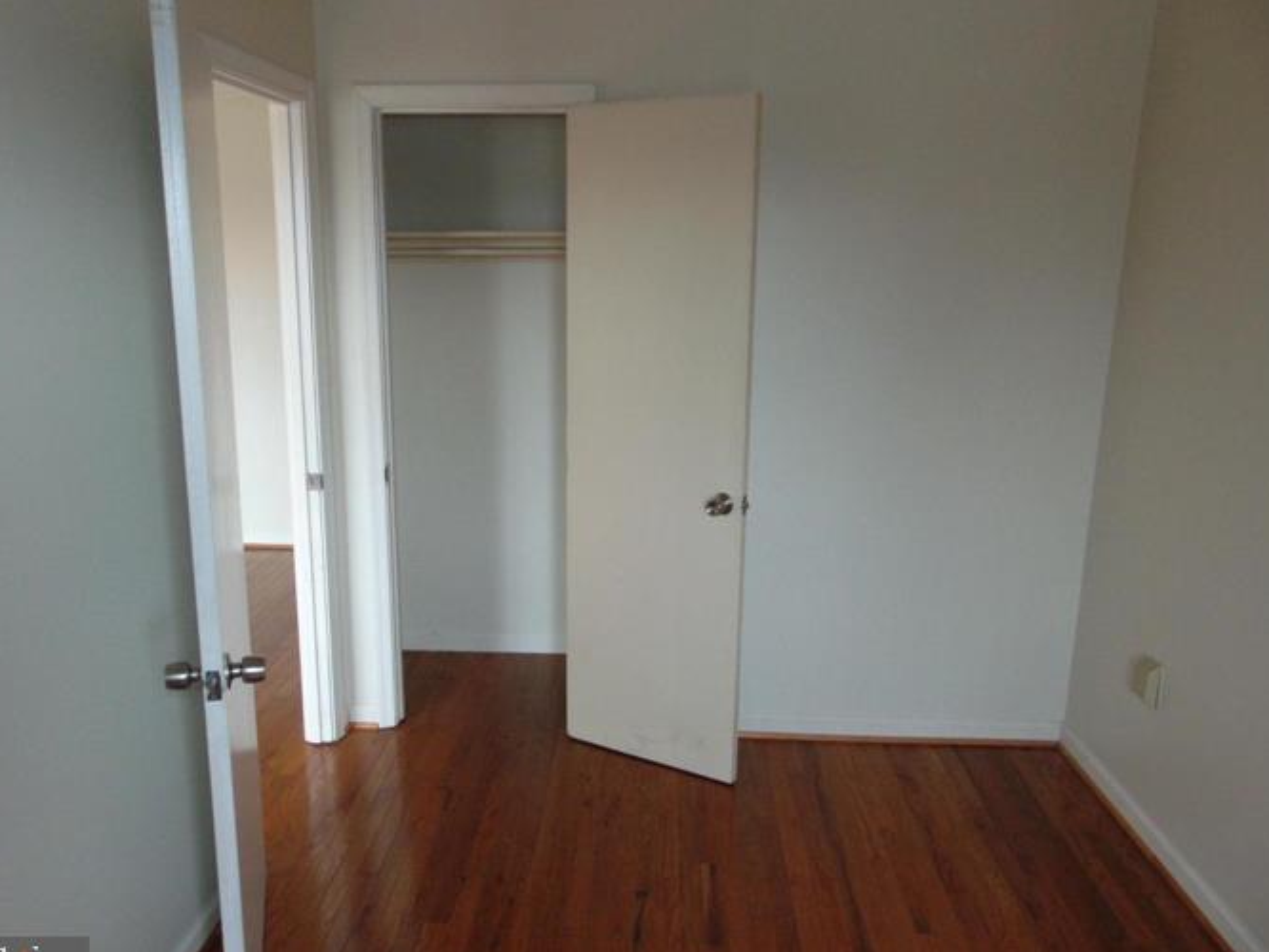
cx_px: 607
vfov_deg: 51.4
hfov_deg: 65.3
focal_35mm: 27
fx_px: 990
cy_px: 478
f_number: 3
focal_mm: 4.5
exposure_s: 1/30
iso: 200
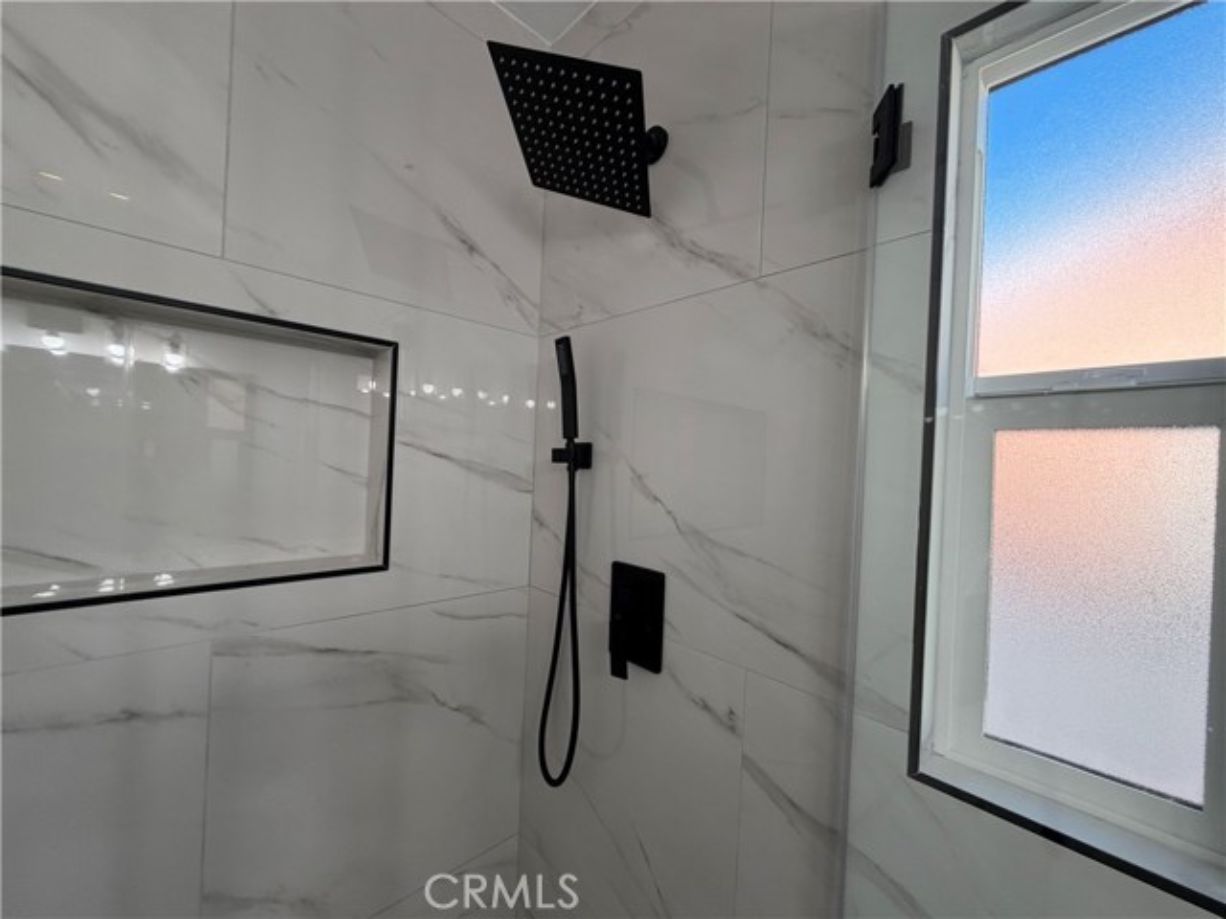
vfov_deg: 85.7
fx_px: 496
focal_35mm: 14
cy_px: 460
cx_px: 613
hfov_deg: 102.1
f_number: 2.2
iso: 100
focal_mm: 2.22
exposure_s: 1/120
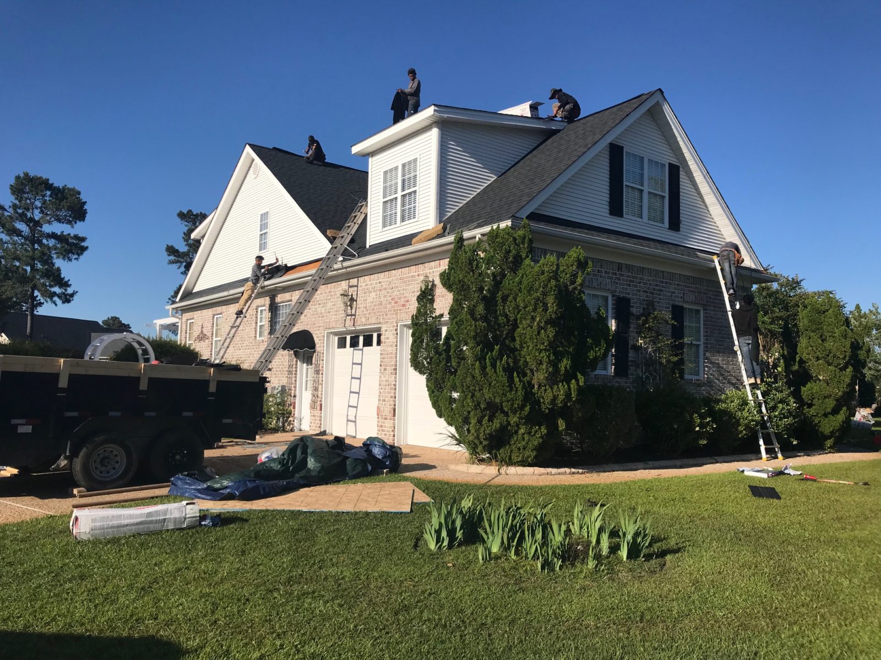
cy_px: 330
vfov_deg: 49.7
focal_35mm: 28
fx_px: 713
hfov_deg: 63.4
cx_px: 440
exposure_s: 1/3096
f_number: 1.8
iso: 20
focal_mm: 3.99
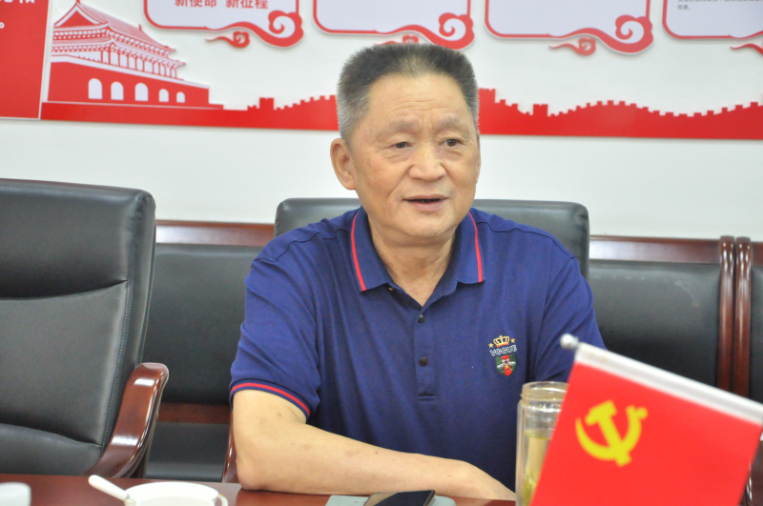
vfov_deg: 15.7
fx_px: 1841
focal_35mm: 87
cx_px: 382
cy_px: 253
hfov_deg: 23.4
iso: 2800
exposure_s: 1/50
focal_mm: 58
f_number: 5.6
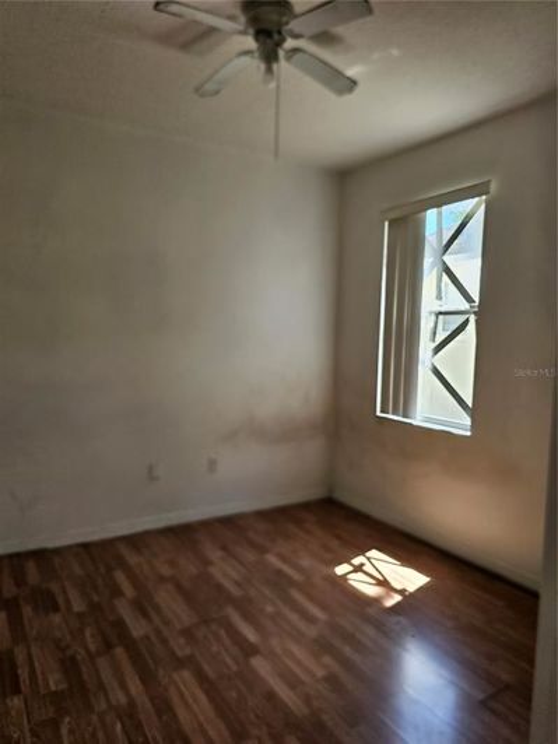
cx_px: 279
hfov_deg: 58.9
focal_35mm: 23
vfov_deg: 73.9
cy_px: 372
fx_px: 494
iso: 40
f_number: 1.7
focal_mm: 6.3
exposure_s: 1/120
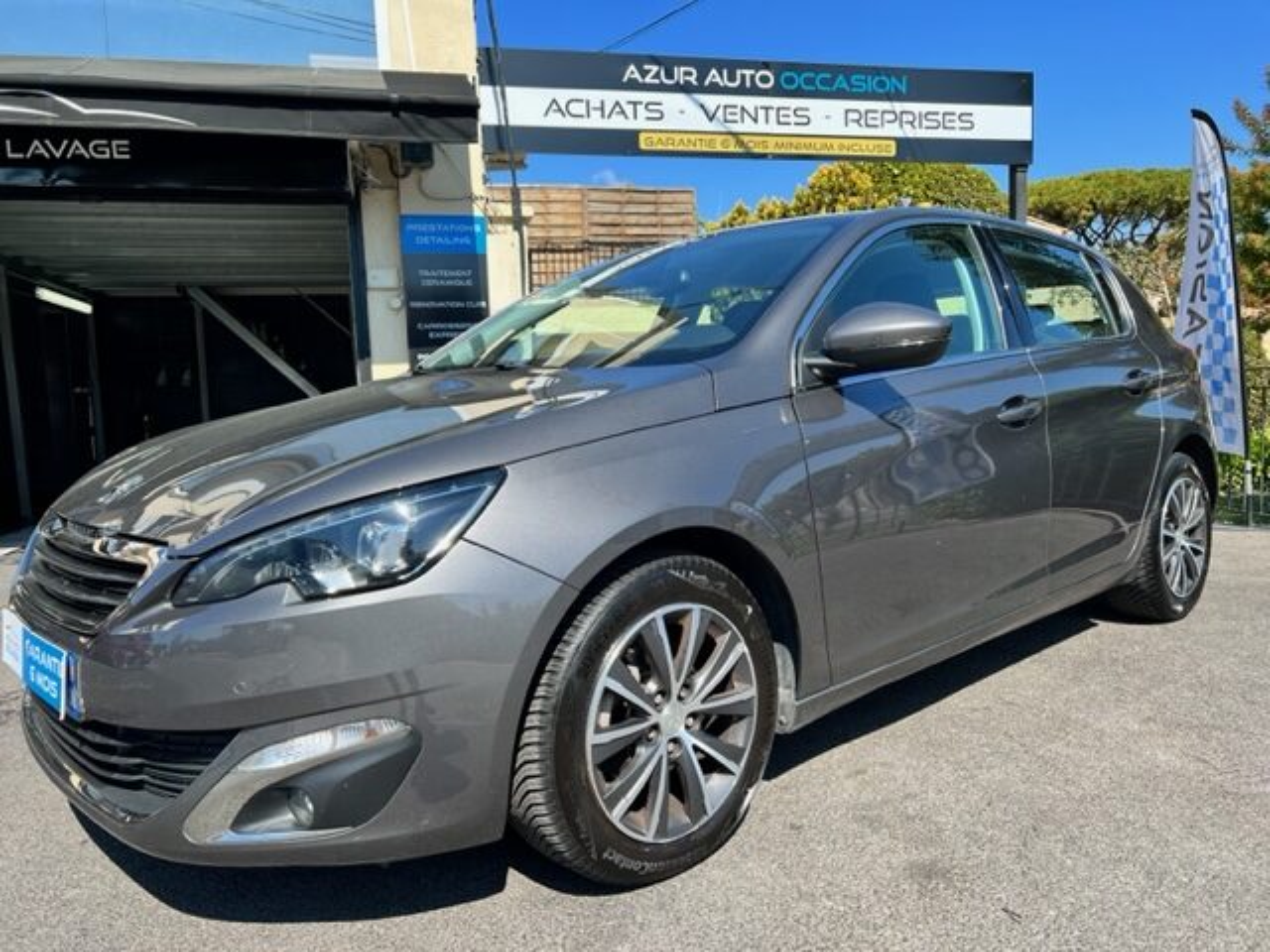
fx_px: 954
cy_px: 476
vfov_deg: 53.1
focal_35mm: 26
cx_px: 635
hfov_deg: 67.3
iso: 50
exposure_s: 1/2083
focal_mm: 5.7
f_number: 1.5
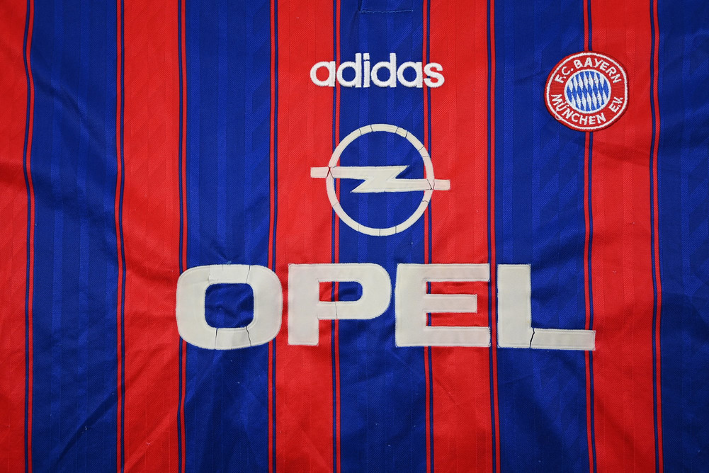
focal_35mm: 33
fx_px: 650
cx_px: 354
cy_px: 236
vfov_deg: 40.0
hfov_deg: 57.2
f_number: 4.8
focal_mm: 33
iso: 200
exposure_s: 1/125
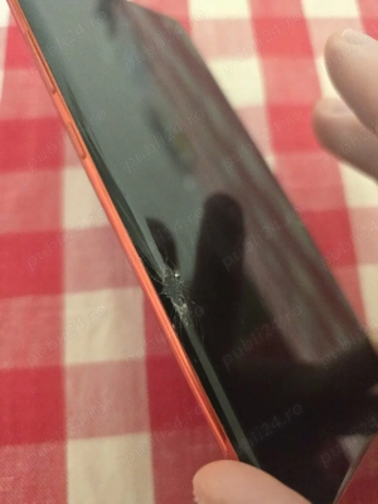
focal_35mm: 23
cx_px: 189
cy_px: 252
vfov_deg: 73.9
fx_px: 335
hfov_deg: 58.9
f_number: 1.7
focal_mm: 6.3
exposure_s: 1/24.7
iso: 1250
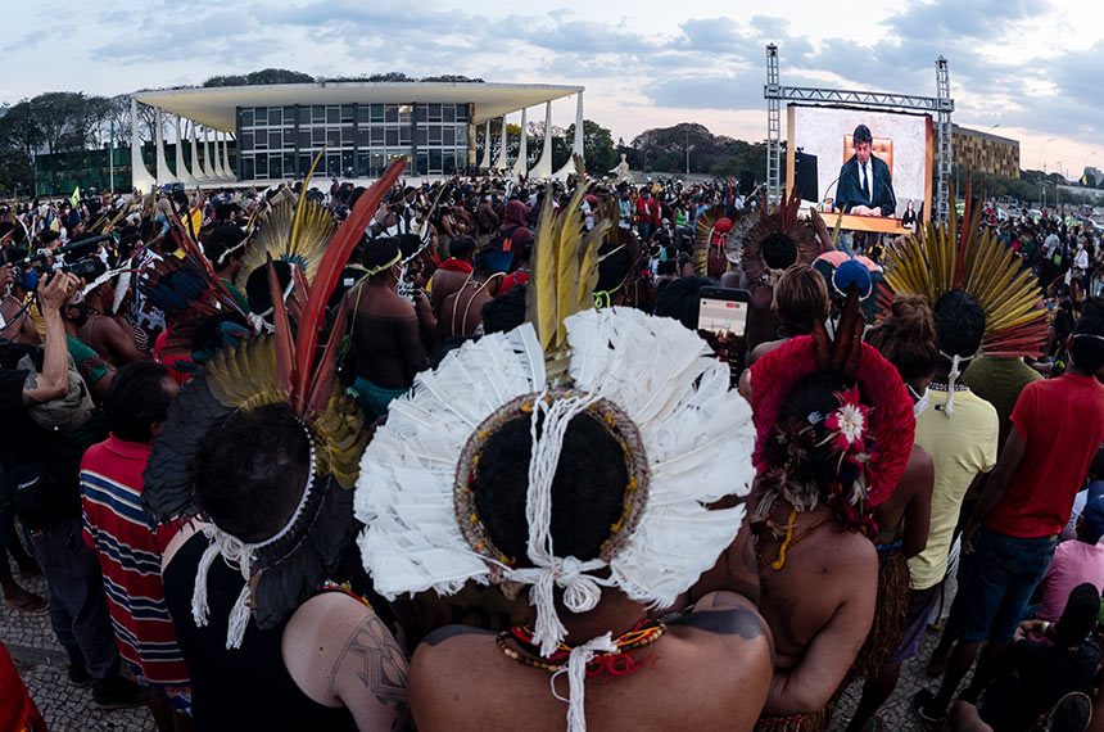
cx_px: 552
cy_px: 366
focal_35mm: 16
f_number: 6.3
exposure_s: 1/80
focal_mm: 16
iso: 800
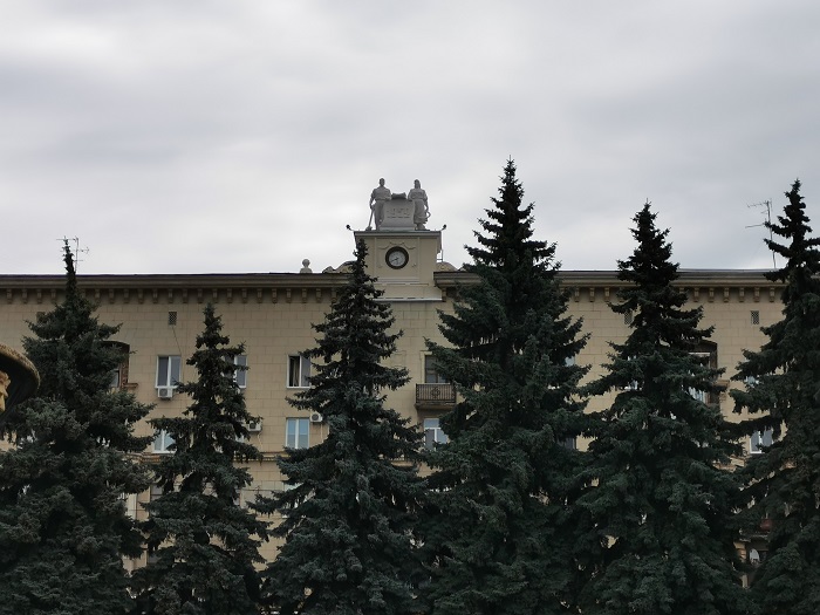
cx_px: 410
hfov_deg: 29.0
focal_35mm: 67
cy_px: 308
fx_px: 1587
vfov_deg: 21.9
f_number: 1.8
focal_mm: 5.58
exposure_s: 1/2915
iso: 50
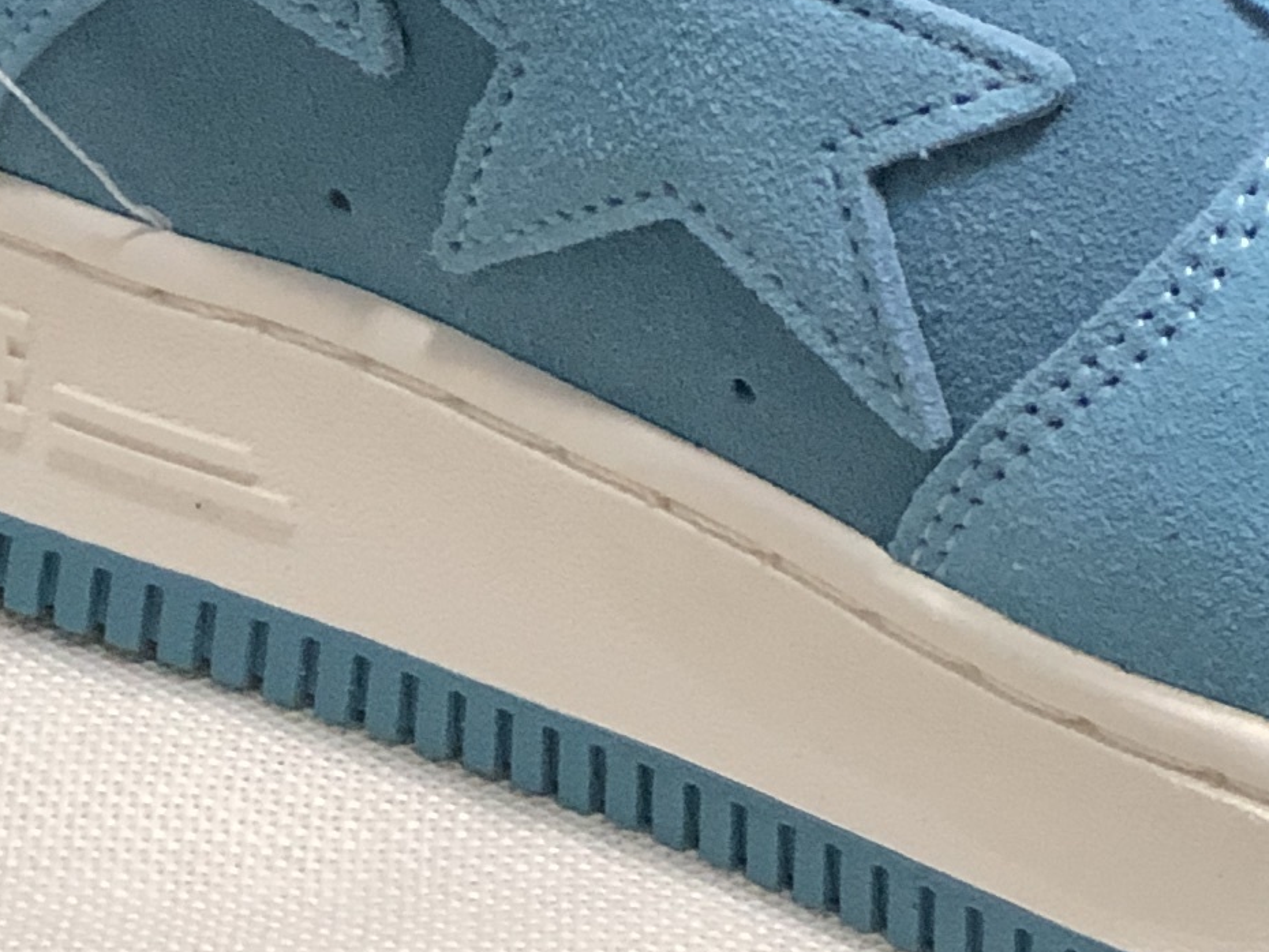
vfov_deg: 6.0
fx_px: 9057
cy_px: -435
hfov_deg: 7.9
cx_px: 1629
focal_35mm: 247
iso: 125
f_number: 2.8
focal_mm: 6.6
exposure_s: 1/30
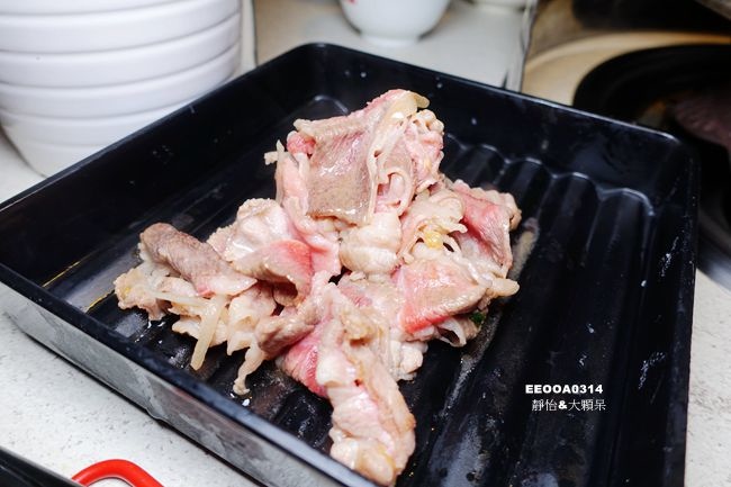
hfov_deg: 73.8
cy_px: 244
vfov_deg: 53.1
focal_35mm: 24
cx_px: 366
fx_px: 487
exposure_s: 1/80
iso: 125
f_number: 2.8
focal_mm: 8.8
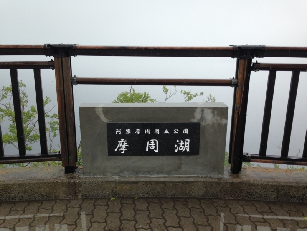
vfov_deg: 42.9
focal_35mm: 33
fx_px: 293
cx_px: 154
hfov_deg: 55.4
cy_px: 116
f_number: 2.4
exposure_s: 1/1205
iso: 50
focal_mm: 4.12
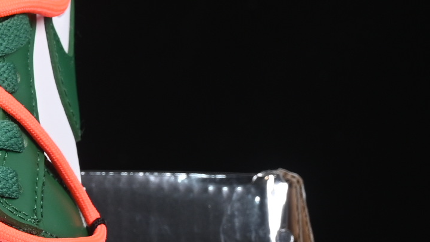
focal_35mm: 303
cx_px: -318
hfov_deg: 7.0
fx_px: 3455
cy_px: 205
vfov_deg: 4.0
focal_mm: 50
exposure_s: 1/80
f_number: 8
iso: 160
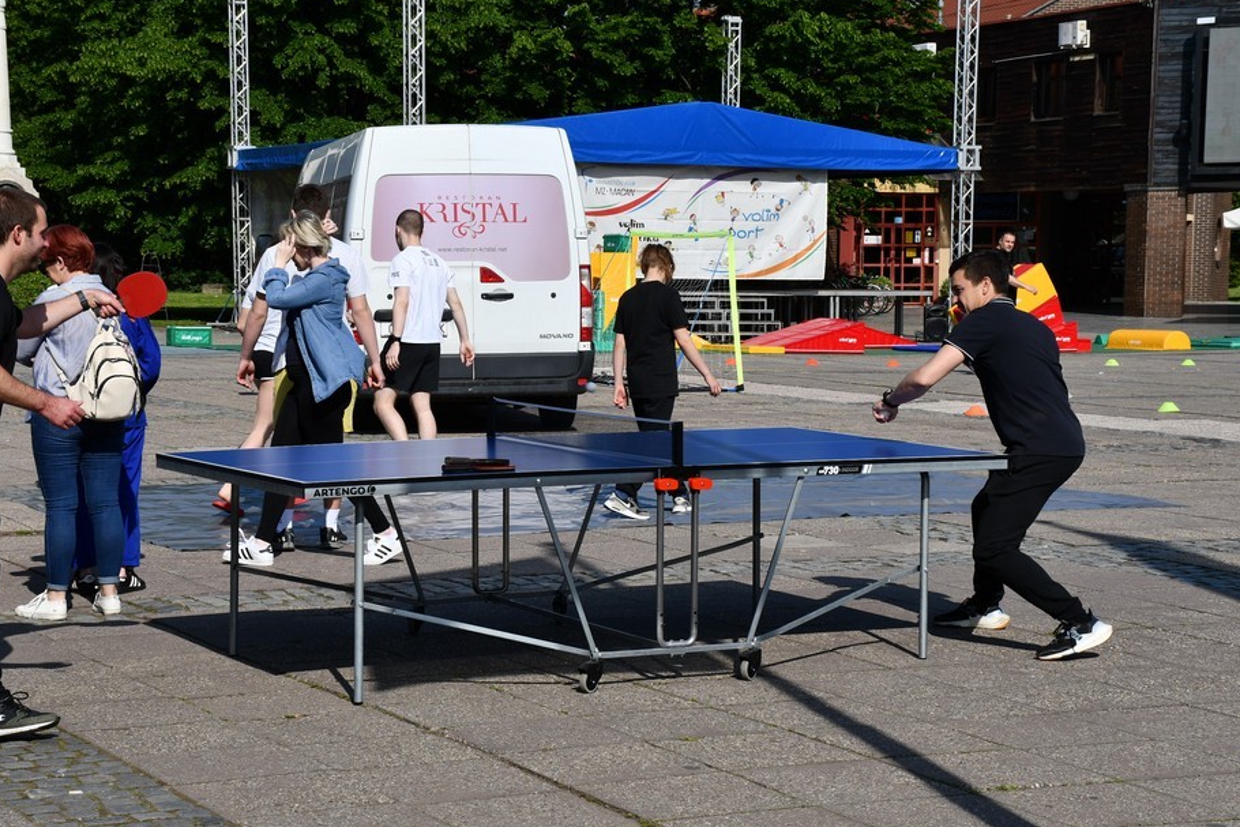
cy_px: 404
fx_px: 2790
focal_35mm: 81
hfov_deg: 25.0
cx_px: 556
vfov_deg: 16.9
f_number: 9
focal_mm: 48
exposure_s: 1/320
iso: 100
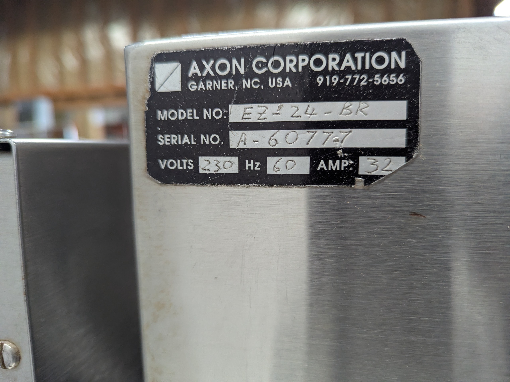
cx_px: 255
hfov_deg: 71.6
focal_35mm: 24
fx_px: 354
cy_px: 191
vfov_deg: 56.8
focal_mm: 6.81
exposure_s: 1/138
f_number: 1.85
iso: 429
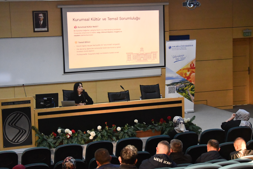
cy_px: 84
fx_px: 611
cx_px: 126
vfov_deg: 15.7
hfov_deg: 23.4
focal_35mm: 87
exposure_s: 1/320
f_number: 4.5
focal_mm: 58
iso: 10000
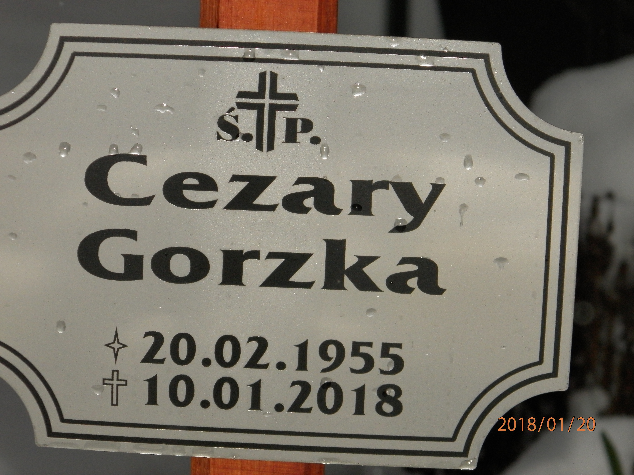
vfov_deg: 5.3
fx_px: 5147
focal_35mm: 281
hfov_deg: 7.0
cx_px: 317
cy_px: 238
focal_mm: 50.2
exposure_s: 1/200
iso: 250
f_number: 5.6
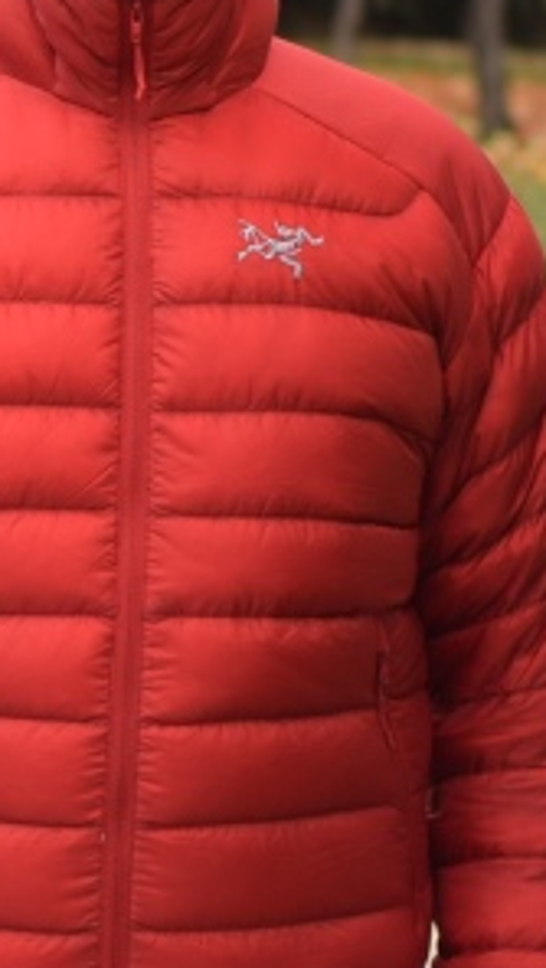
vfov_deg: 11.5
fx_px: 4770
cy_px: -2
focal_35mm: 186
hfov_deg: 6.5
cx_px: 180
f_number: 2.5
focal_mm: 35
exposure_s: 1/250
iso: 100
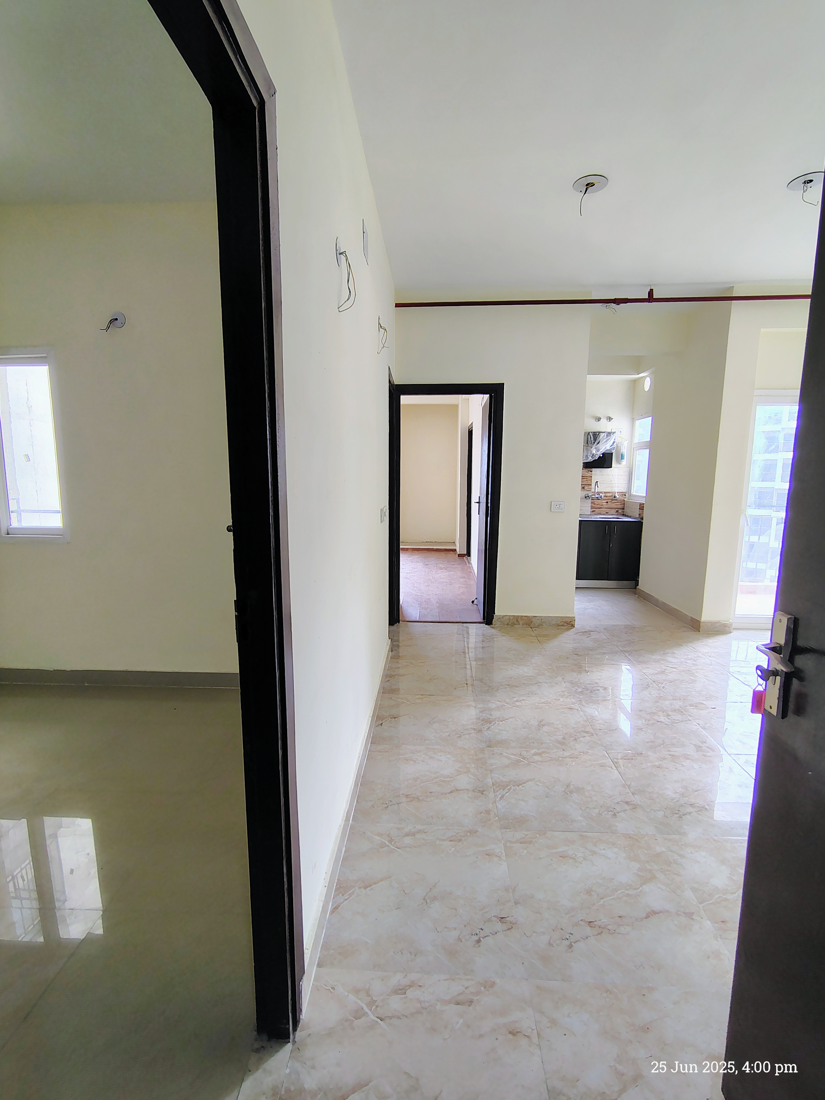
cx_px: 412
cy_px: 550
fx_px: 508
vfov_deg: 94.5
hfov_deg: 78.1
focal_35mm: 16
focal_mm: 2.13
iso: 160
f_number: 2.2
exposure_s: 1/50
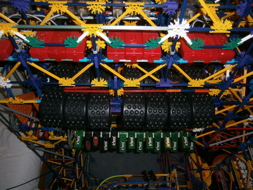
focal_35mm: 26
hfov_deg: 67.3
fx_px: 190
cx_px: 126
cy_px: 95
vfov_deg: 53.1
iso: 125
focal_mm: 4.7
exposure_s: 1/30
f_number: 2.8
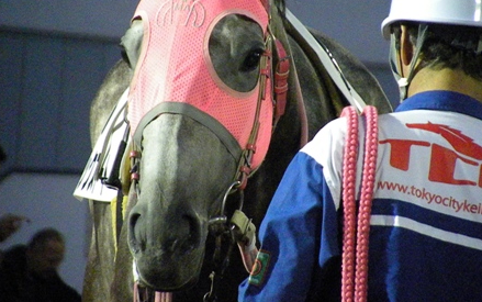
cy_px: 121
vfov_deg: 2.2
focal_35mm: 586
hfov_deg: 3.6
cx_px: 240
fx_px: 7703
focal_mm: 97.8
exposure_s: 1/226
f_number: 5
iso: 3200
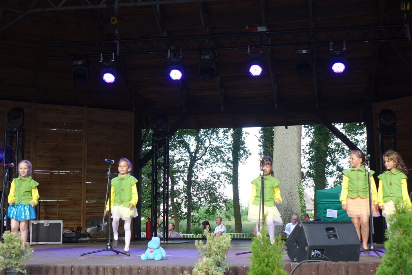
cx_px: 206
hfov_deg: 32.9
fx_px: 698
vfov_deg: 22.3
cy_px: 138
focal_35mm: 61
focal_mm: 22.4
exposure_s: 1/160
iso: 125
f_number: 2.8
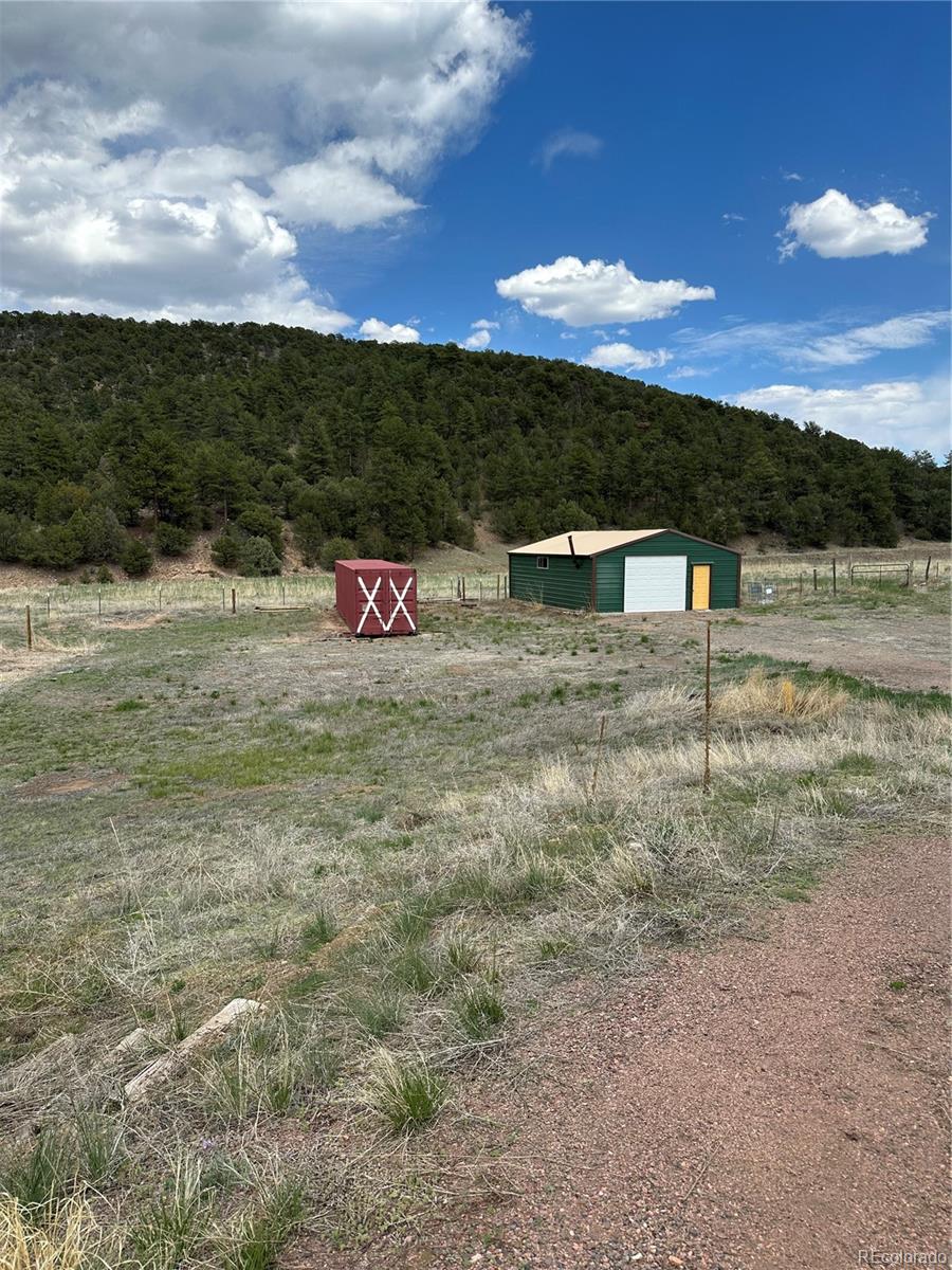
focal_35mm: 24
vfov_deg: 71.6
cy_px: 635
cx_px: 476
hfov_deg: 56.8
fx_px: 880
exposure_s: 1/2809
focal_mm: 6.86
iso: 80
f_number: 1.78
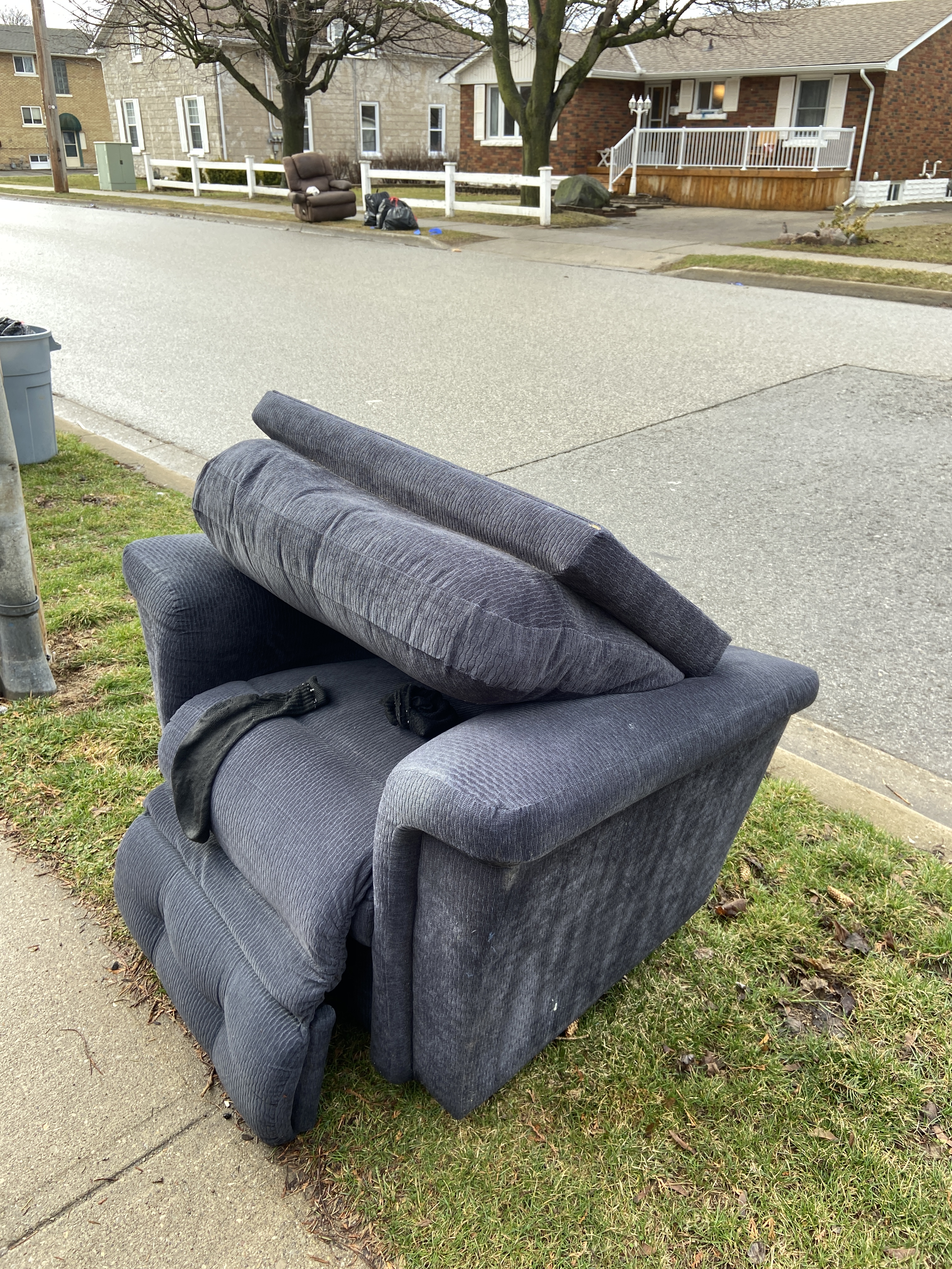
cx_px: 476
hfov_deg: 53.1
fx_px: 953
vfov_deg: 67.3
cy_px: 634
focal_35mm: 26
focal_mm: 4.25
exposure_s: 1/136
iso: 32
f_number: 1.8
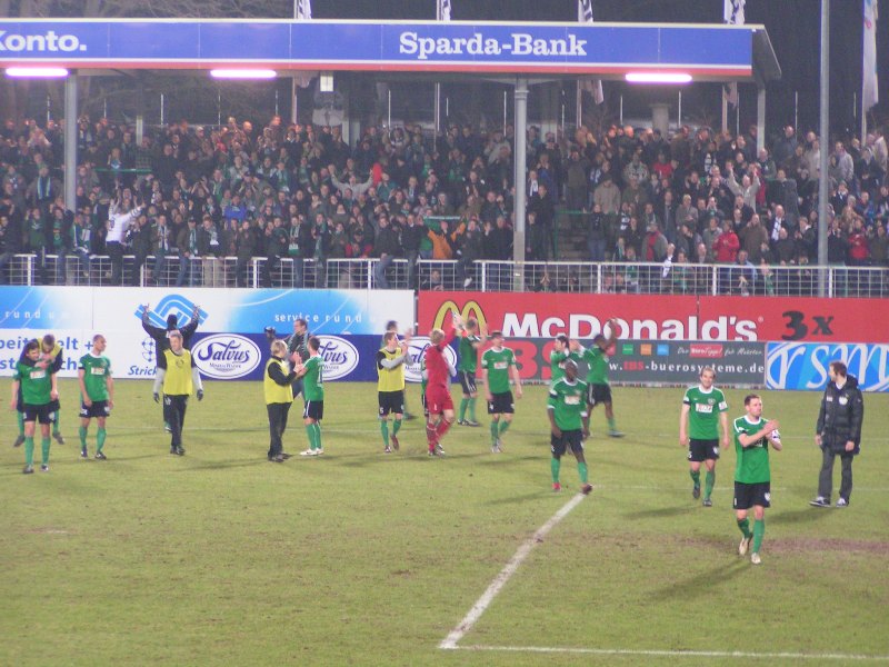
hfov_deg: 12.0
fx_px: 4212
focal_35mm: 164
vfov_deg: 9.1
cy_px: 334
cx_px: 444
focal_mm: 25.1
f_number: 3.5
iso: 200
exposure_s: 1/20
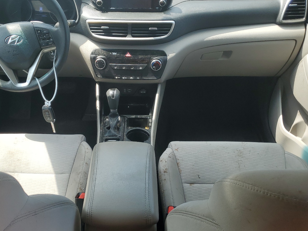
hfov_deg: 52.1
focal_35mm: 35
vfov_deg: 40.7
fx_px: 311
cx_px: 116
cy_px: 120
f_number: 1.5
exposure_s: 1/385
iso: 50
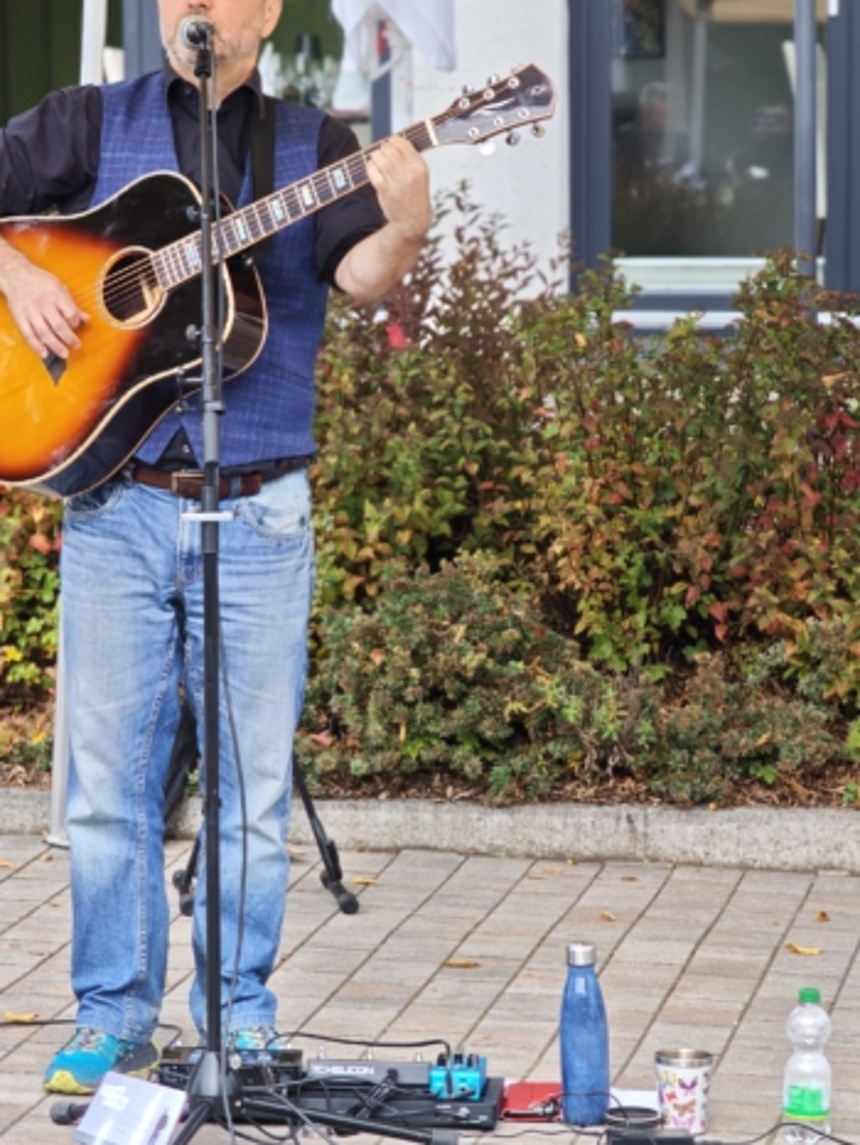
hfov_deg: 12.0
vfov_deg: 15.9
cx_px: 299
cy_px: 522
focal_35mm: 124
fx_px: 4104
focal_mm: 11.5
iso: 50
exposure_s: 1/639
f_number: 1.8
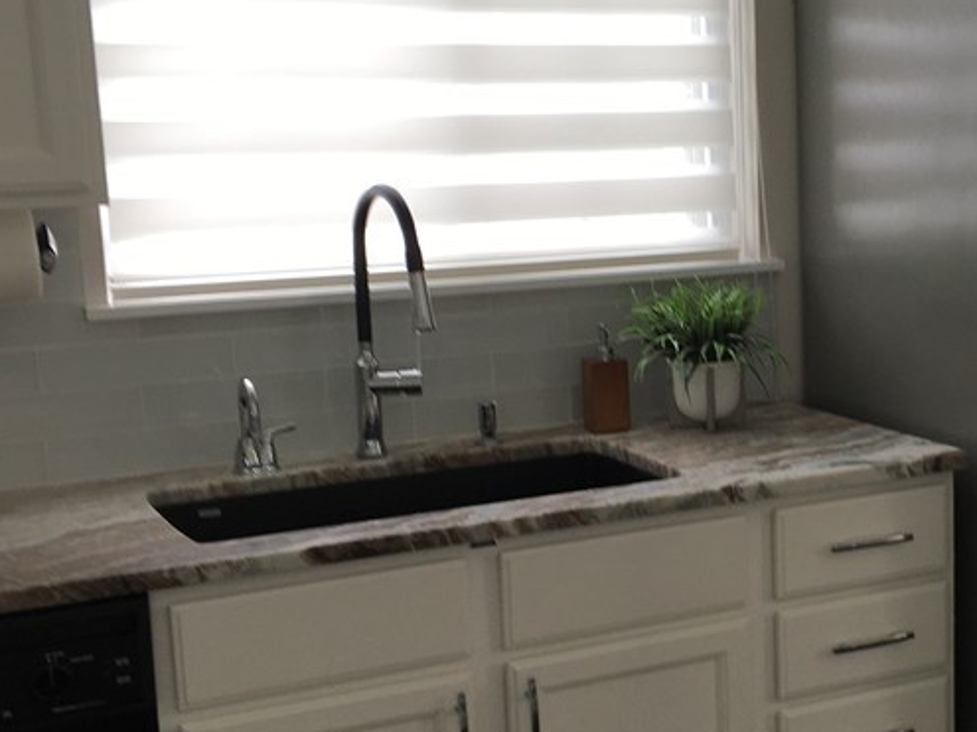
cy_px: 414
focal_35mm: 60
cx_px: 774
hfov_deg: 31.4
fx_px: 1693
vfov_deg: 24.4
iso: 25
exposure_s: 1/60
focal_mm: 4.15
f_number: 2.2
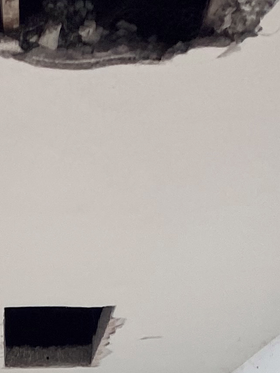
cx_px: -62
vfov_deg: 13.6
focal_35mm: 122
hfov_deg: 11.9
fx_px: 1316
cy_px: 762
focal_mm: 4.25
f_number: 1.8
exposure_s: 1/122
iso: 50
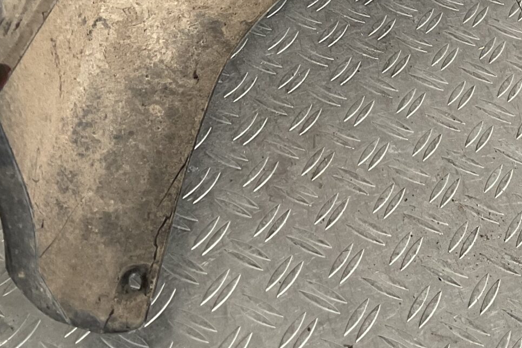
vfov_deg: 16.3
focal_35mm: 80
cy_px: -74
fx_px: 1160
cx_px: 433
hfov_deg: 24.9
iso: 50
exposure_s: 1/120
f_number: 1.8
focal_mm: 3
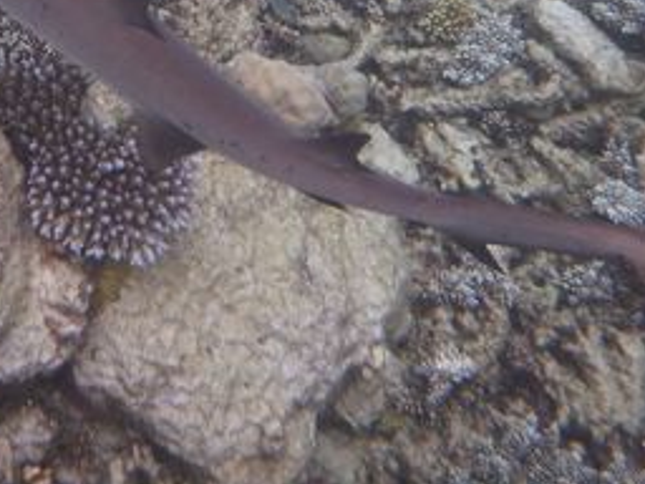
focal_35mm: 70
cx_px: 83
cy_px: -118
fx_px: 1304
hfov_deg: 27.0
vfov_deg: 19.6
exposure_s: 1/250
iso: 100
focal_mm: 4.9
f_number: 3.3
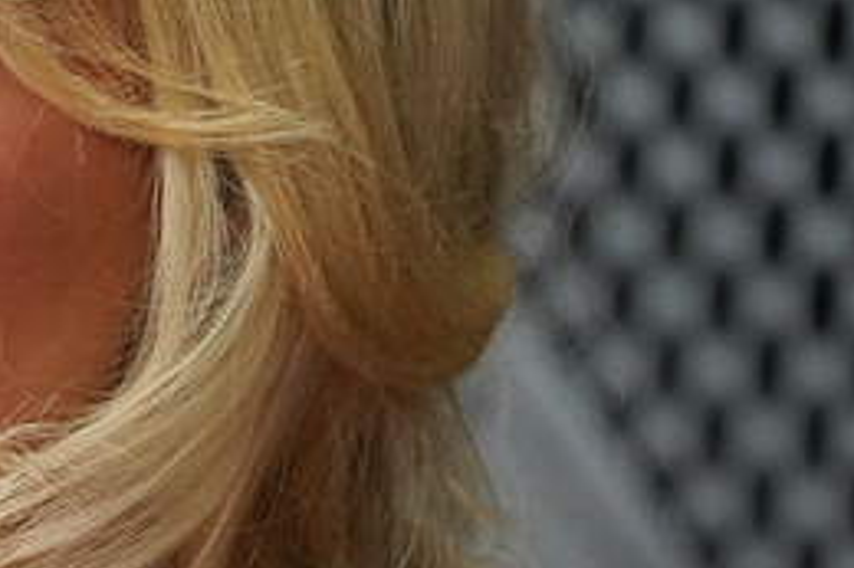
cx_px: -273
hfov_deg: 1.5
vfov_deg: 1.0
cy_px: 537
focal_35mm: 1371
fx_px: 32501
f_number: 5.6
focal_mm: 348
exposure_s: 1/500
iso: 5000
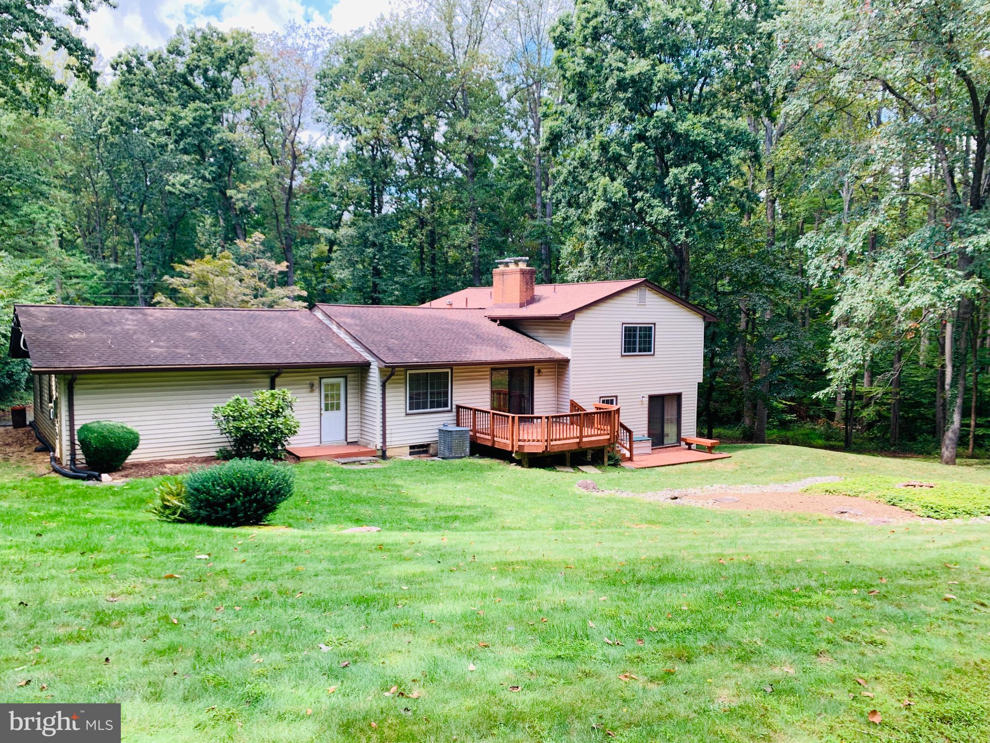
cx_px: 495
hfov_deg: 67.3
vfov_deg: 53.1
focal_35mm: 26
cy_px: 372
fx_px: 744
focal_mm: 4.25
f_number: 1.8
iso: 25
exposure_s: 1/234
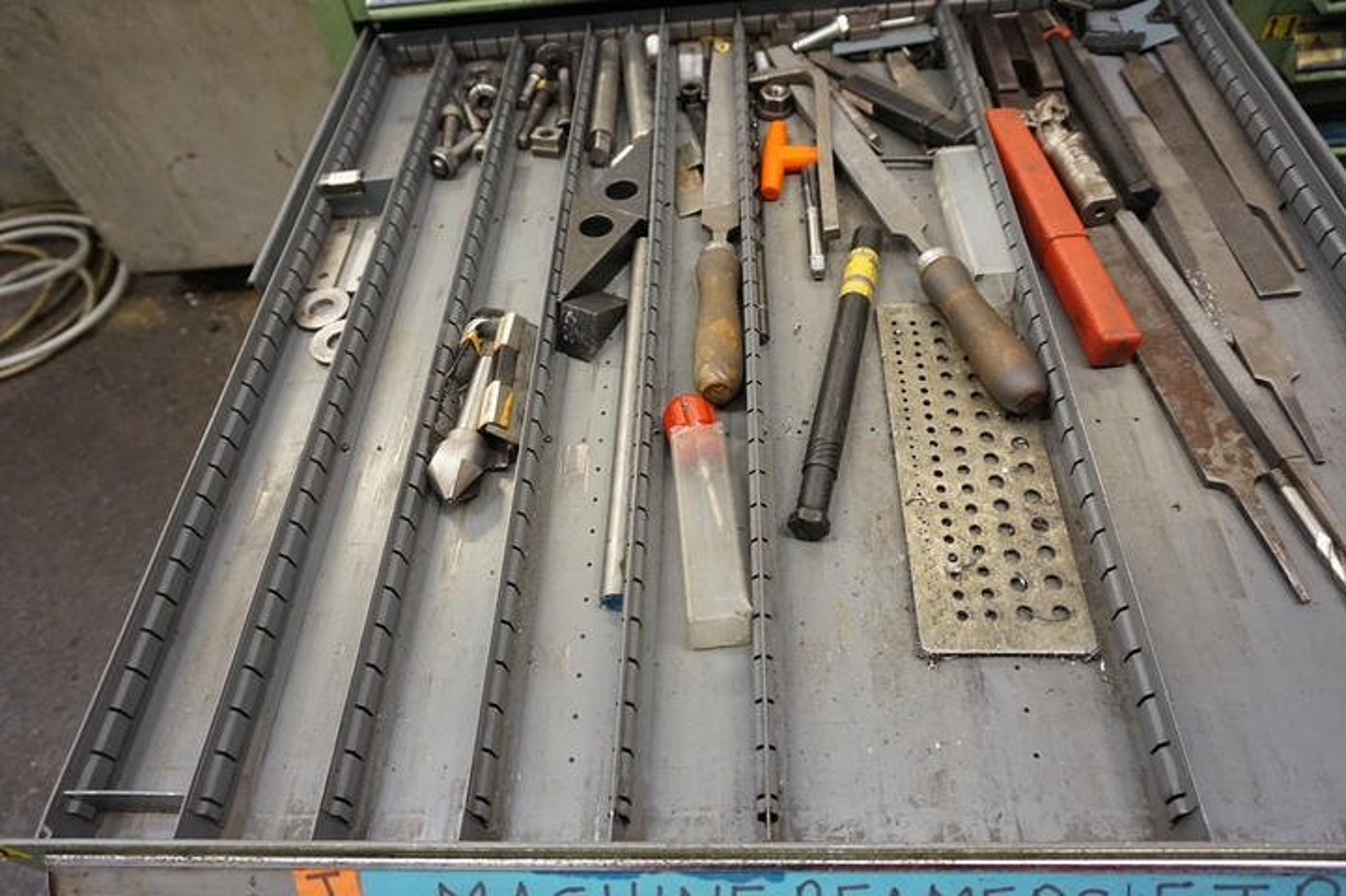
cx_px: 673
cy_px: 448
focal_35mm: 24
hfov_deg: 73.8
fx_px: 897
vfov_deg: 53.1
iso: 1600
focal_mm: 16
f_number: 4
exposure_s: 1/60
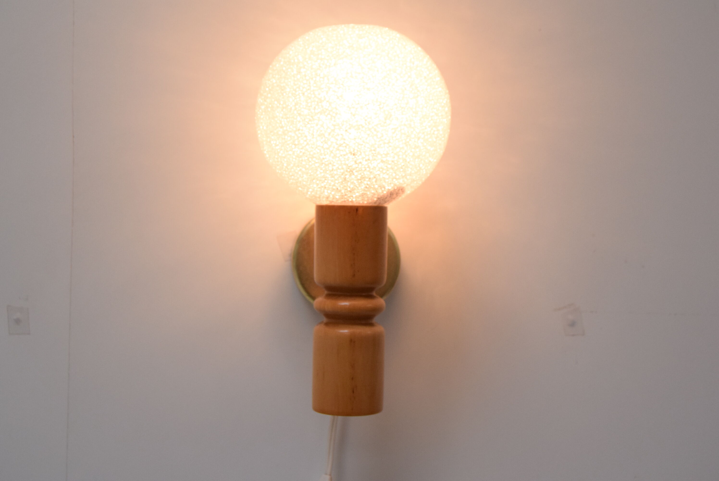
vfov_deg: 25.8
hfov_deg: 37.8
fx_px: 1049
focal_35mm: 52
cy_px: 240
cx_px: 360
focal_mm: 35
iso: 1600
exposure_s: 1/250
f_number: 8
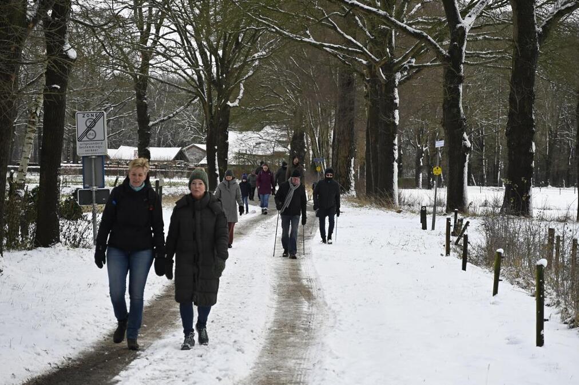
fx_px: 2267
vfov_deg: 9.7
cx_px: 290
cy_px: 192
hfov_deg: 14.6
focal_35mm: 141
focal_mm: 94
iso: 200
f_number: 5.6
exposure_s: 1/250
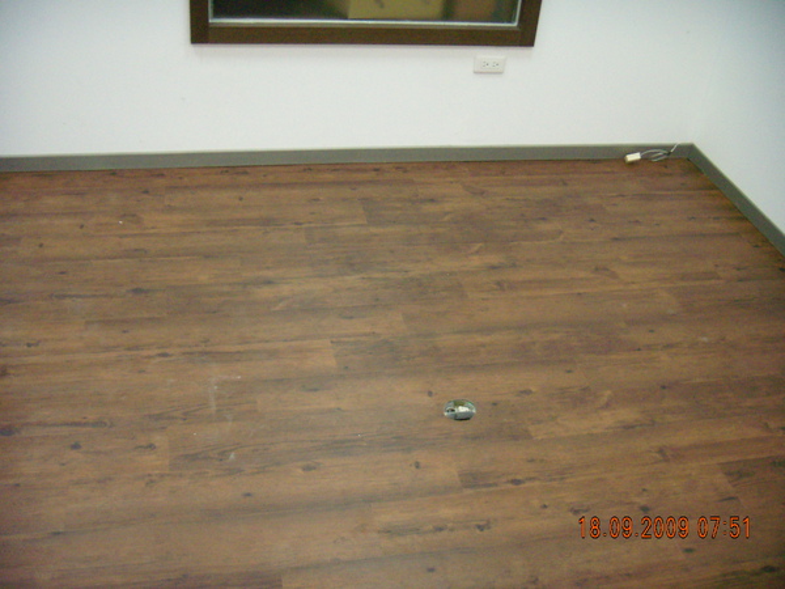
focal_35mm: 38
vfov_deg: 37.7
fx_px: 862
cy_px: 294
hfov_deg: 49.0
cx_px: 392
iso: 400
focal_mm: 6.4
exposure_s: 1/43.7
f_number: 3.5
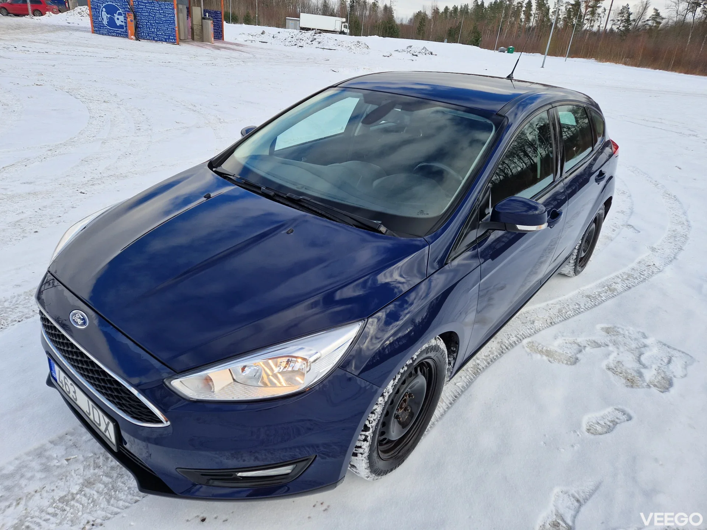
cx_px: 354
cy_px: 265
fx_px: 470
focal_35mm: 23
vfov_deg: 58.9
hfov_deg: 73.9
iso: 50
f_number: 1.8
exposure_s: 1/770
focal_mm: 5.4
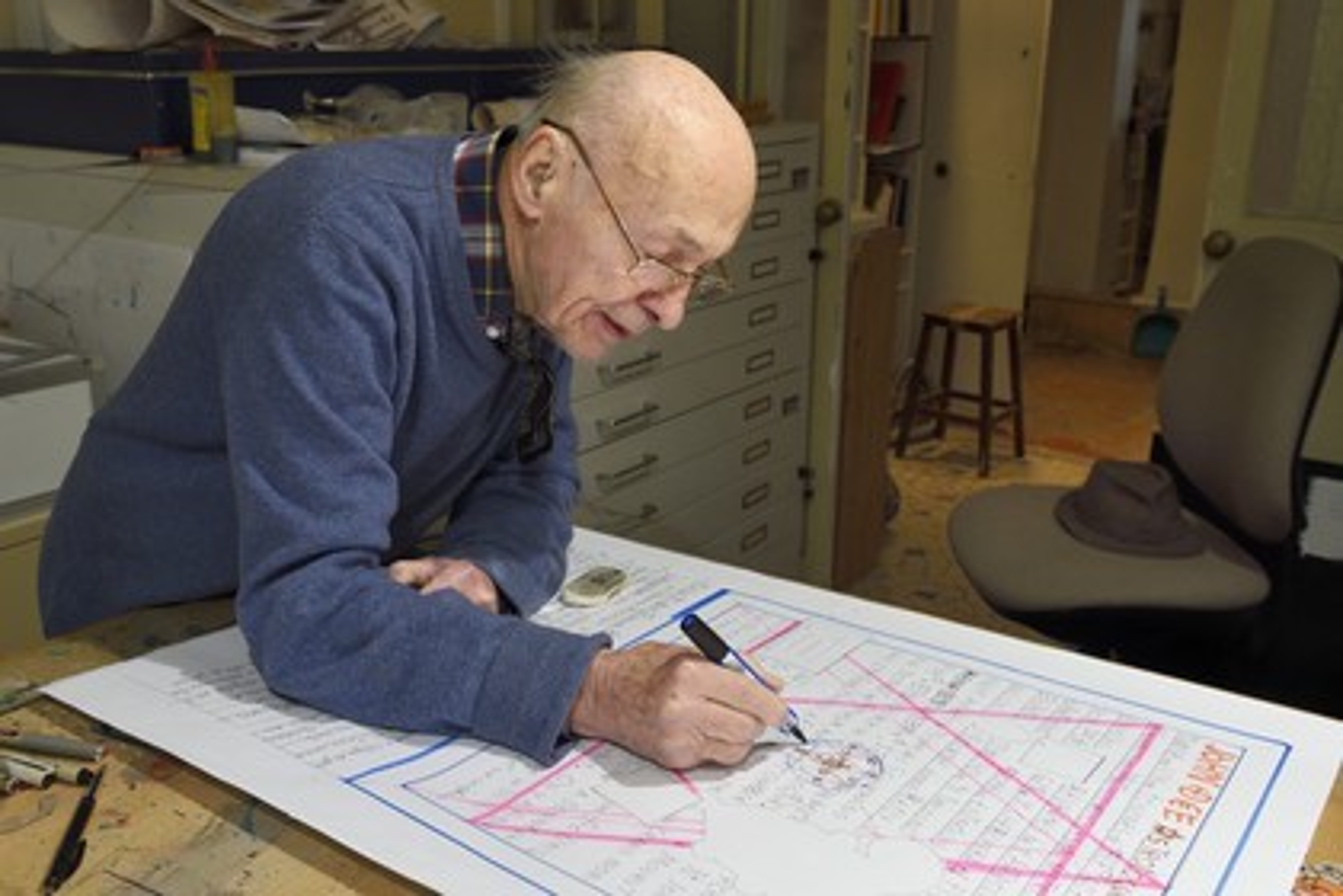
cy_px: 448
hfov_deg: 60.3
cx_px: 672
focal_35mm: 31
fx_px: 1156
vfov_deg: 42.3
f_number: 7.1
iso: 800
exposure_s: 1/60
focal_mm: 31
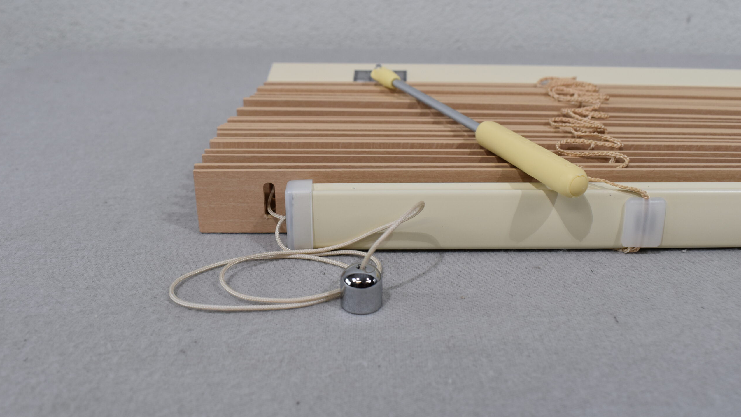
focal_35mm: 38
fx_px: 747
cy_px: 196
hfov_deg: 52.8
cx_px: 370
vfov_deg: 31.2
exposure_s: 1/60
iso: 320
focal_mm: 24
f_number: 8
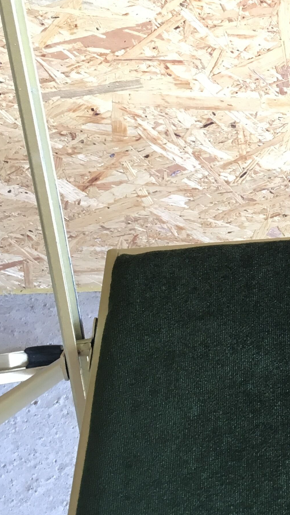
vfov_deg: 29.5
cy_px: 167
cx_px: 386
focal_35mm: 71
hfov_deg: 16.0
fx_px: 971
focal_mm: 4.15
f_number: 2.2
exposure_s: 1/33
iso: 80
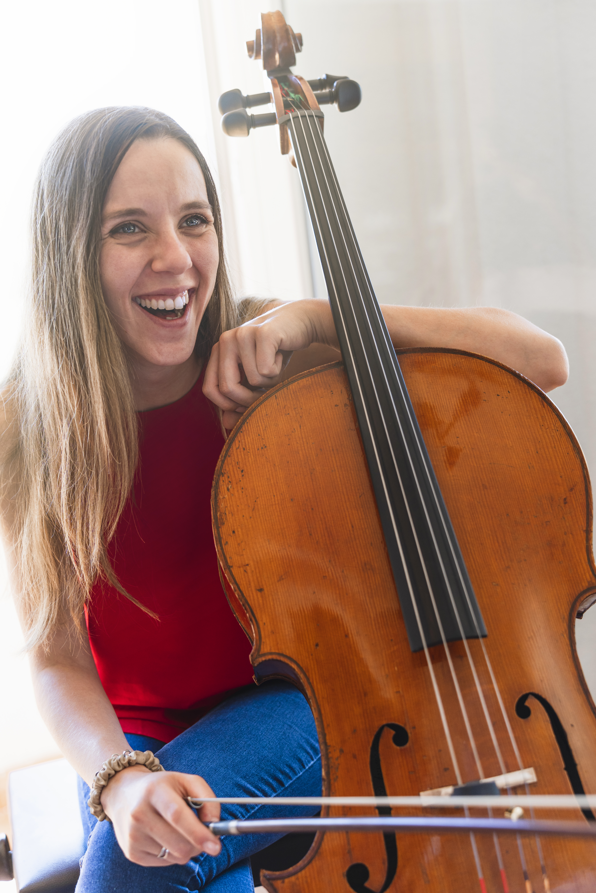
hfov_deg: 29.9
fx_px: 1117
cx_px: 298
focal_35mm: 45
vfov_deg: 43.6
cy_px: 446
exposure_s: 1/250
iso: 400
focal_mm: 45
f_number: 2.8
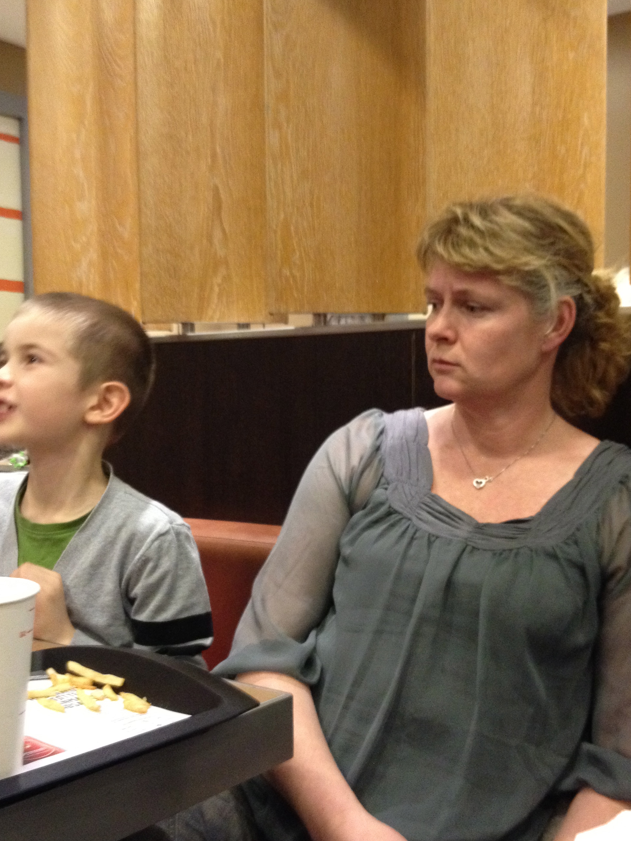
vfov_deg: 42.9
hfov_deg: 32.9
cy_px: 455
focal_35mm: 44
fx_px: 1069
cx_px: 325
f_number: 2.4
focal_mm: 4.28
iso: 400
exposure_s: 1/17
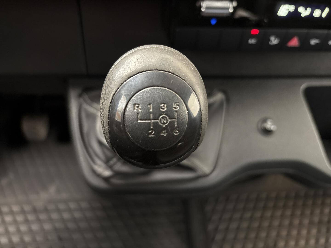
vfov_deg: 53.1
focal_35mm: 26
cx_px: 166
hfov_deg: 67.3
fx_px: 249
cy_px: 124
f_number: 1.6
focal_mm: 5.96
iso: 640
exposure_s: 1/30
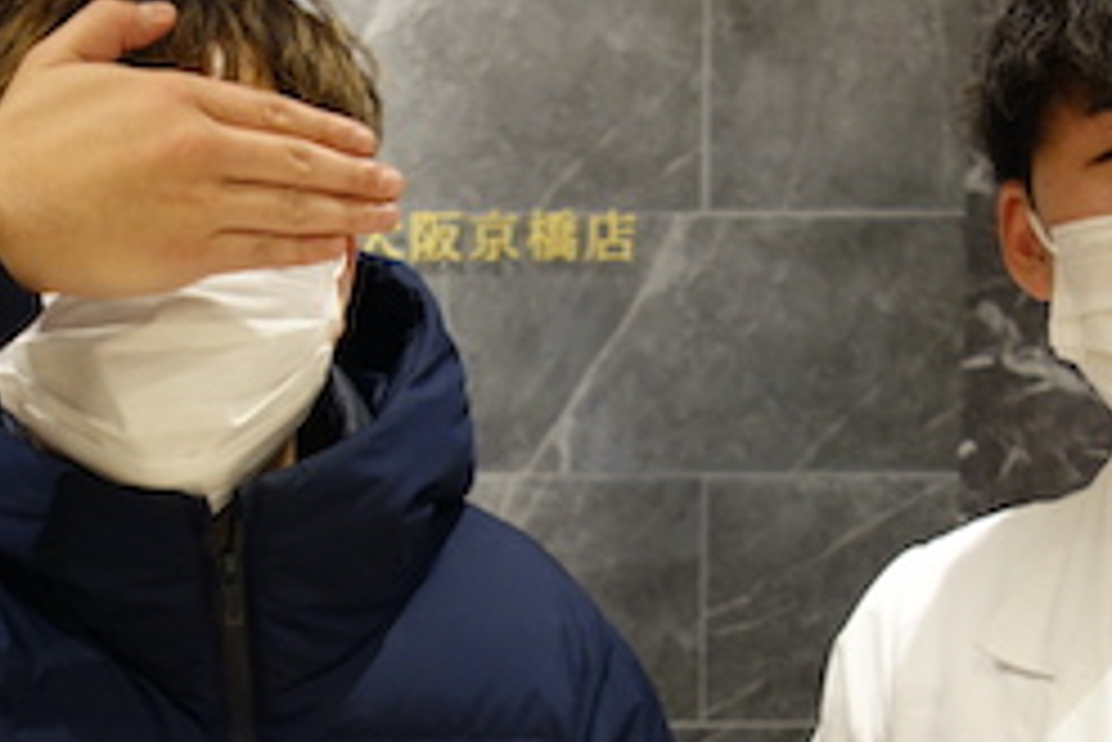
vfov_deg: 19.8
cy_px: 625
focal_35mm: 68
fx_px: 2102
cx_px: 626
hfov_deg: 29.6
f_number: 1.8
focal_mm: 10.4
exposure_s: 1/30
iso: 250
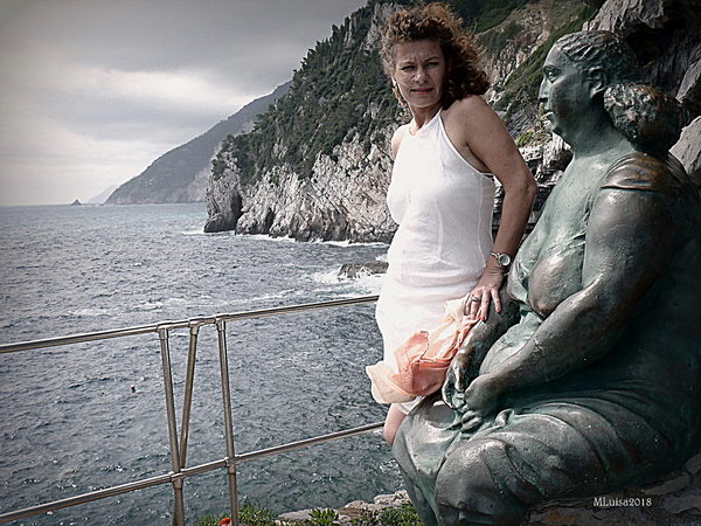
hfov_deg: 44.8
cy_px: 263
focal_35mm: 42
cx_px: 350
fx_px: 851
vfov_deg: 34.3
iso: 80
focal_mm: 7.4
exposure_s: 1/250
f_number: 5
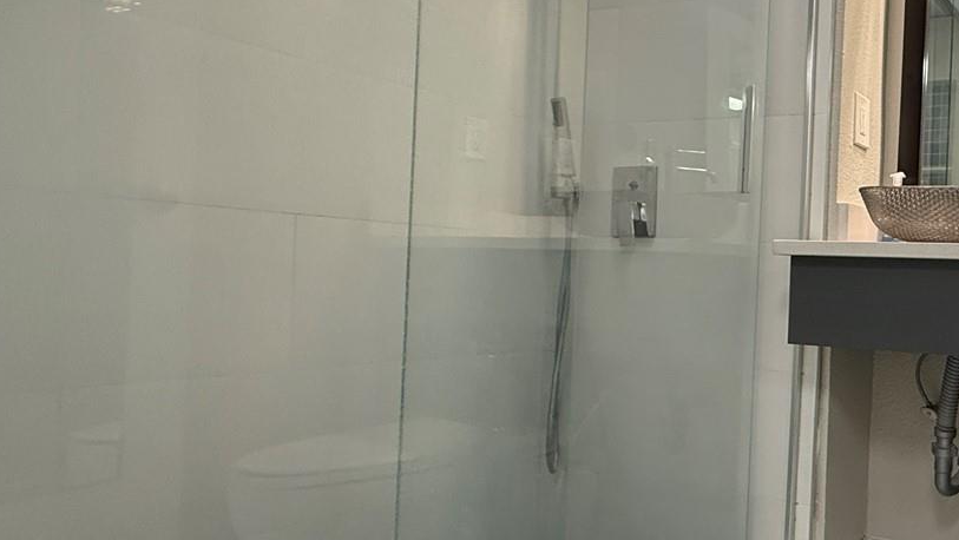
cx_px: 911
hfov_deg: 53.7
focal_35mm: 30
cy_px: 285
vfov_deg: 39.0
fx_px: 763
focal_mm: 2.22
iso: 320
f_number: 2.2
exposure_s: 1/120
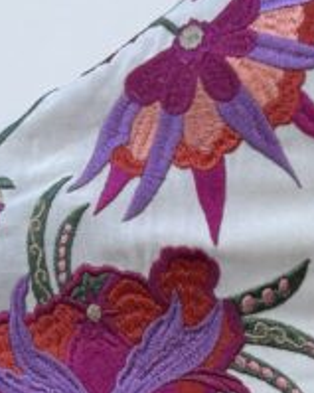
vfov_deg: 15.6
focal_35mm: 102
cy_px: 747
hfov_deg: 13.7
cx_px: 537
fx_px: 1186
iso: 50
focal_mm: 5.96
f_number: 1.6
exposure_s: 1/635
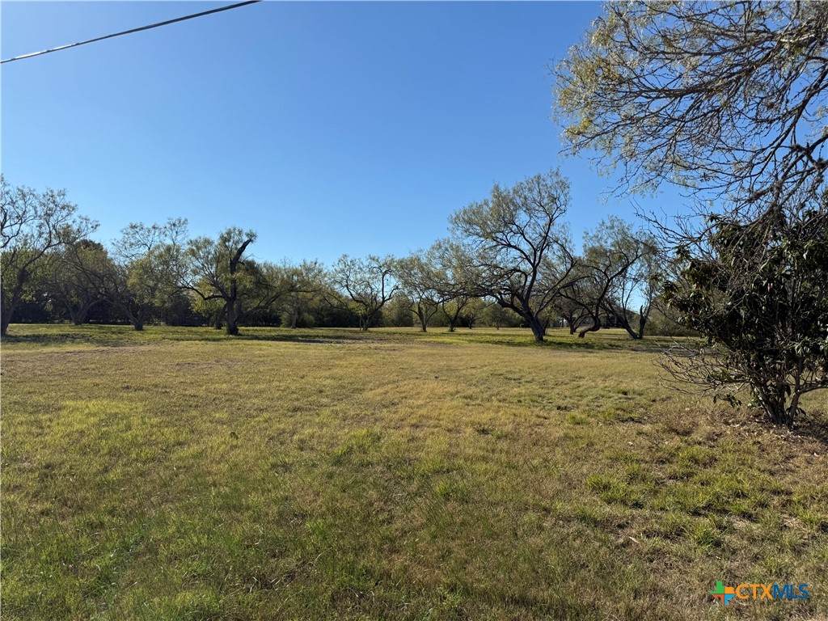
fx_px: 574
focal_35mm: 24
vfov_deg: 56.8
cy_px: 310
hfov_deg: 71.6
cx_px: 414
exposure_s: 1/6173
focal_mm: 6.76
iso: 80
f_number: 1.78
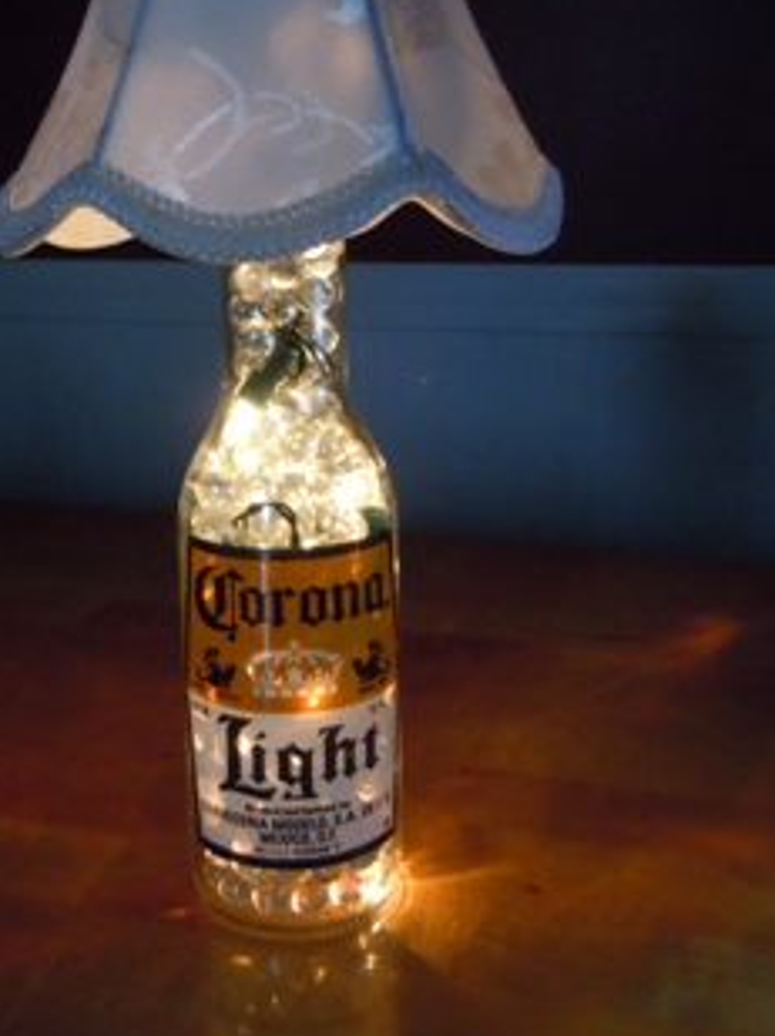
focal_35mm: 42
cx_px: 325
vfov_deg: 44.3
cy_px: 359
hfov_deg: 34.2
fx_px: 1256
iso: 800
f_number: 3.5
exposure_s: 1/10
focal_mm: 5.4
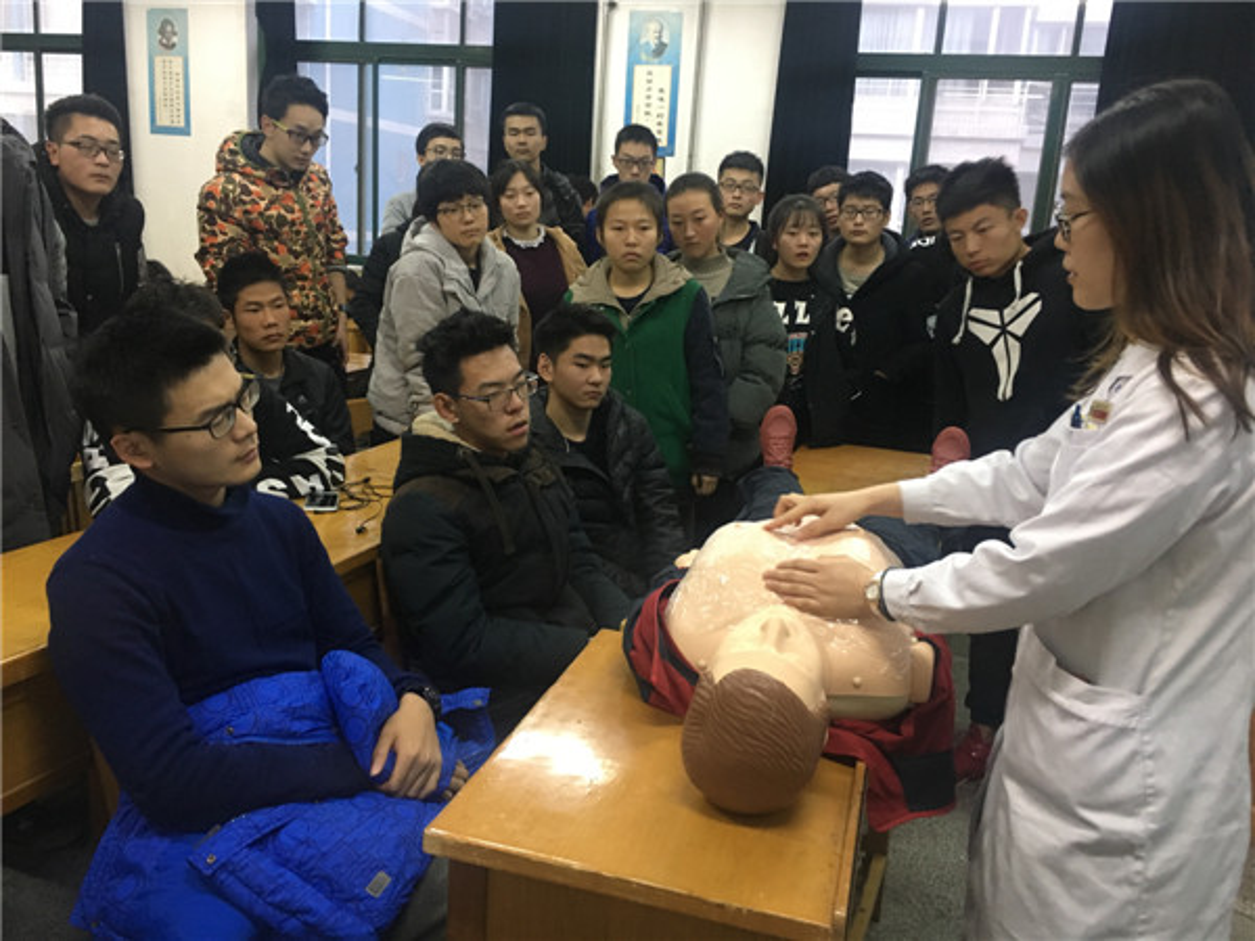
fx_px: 1051
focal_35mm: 29
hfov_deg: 61.7
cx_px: 628
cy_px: 470
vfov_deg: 48.2
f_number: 2.2
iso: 200
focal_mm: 4.15
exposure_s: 1/33
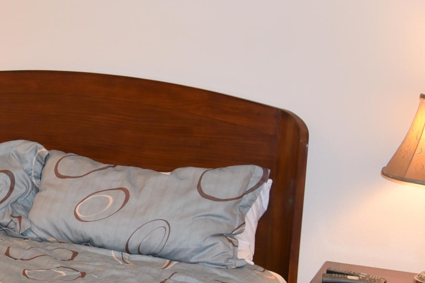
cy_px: 145
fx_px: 779
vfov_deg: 20.6
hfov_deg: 28.4
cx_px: -13
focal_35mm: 66
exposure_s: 1/60
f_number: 4
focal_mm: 24
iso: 1000
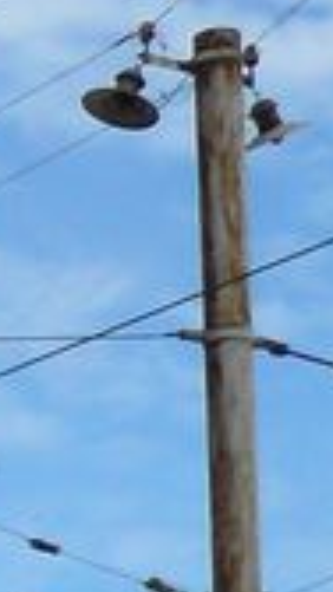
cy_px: 1131
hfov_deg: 4.3
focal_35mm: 240
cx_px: -1467
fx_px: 3765
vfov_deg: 8.6
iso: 200
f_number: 8
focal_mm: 6
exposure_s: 1/400
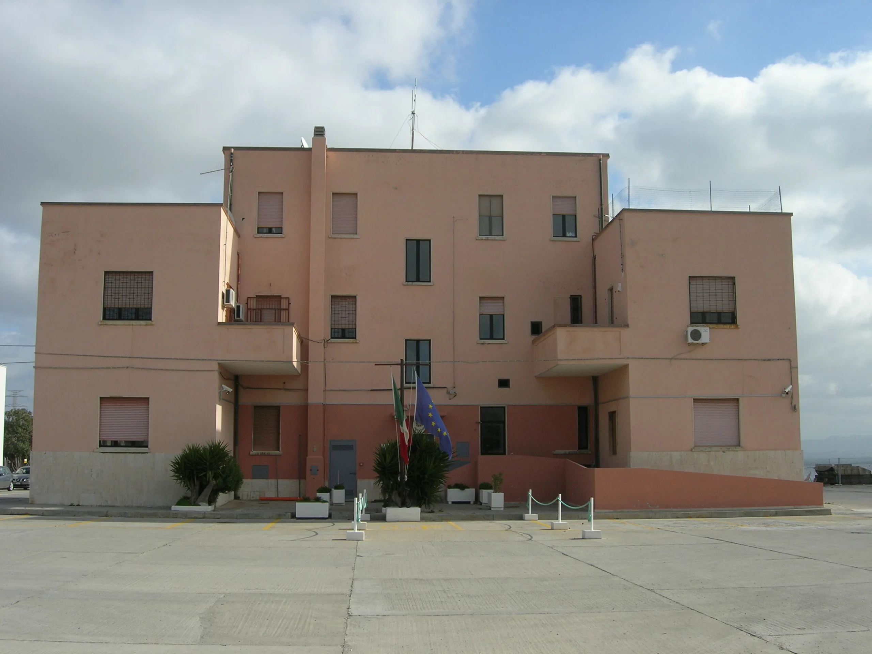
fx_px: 1033
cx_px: 436
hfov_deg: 45.8
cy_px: 327
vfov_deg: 35.1
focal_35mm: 41
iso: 64
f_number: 4.9
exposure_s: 1/625
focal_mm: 8.5
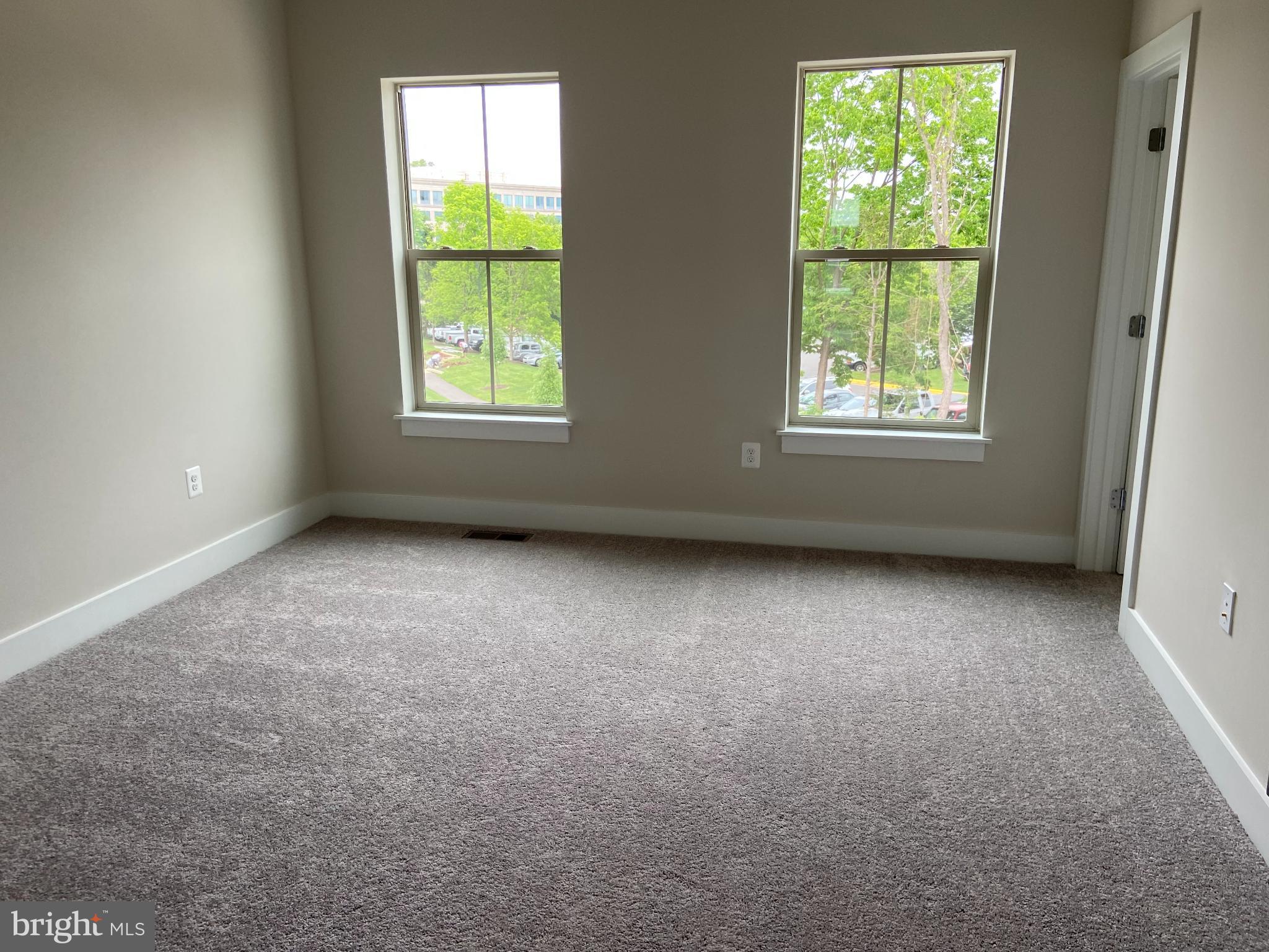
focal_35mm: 26
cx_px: 634
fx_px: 953
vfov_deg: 53.1
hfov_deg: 67.3
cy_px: 476
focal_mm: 4.25
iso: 50
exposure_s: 1/122
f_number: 1.8
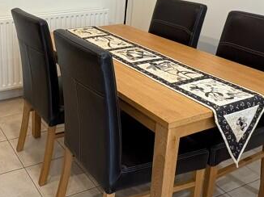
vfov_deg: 31.5
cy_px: 26
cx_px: 32
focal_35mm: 44
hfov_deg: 40.1
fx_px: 335
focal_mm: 2.22
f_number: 2.2
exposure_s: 1/50
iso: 250
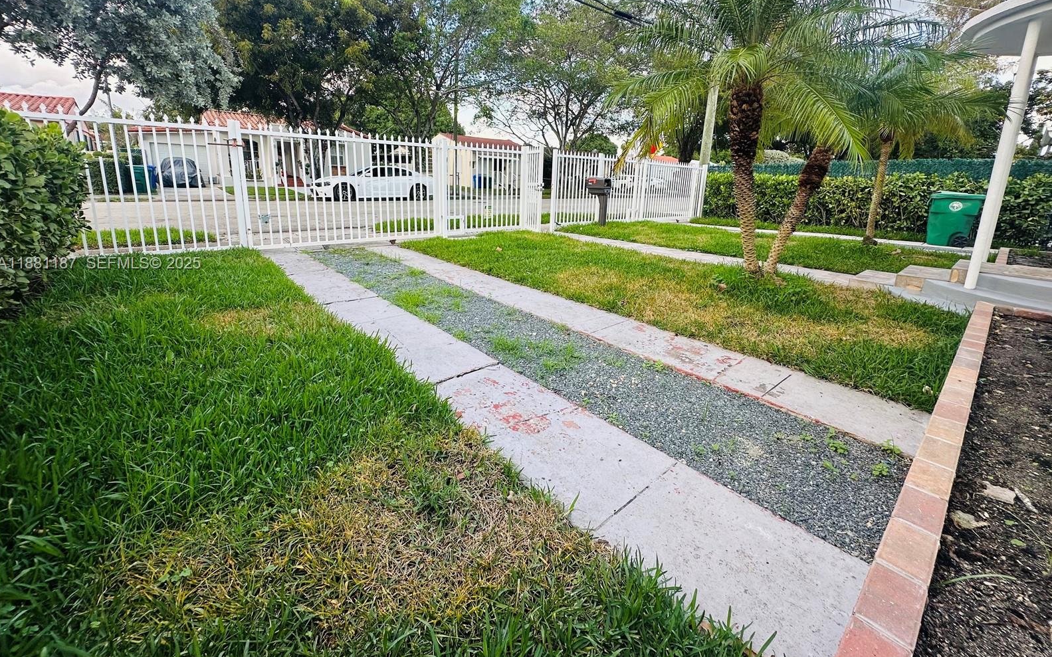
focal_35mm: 15
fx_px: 430
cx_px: 526
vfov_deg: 74.0
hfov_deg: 101.5
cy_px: 264
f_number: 2.2
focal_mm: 2.22
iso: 40
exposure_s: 1/298
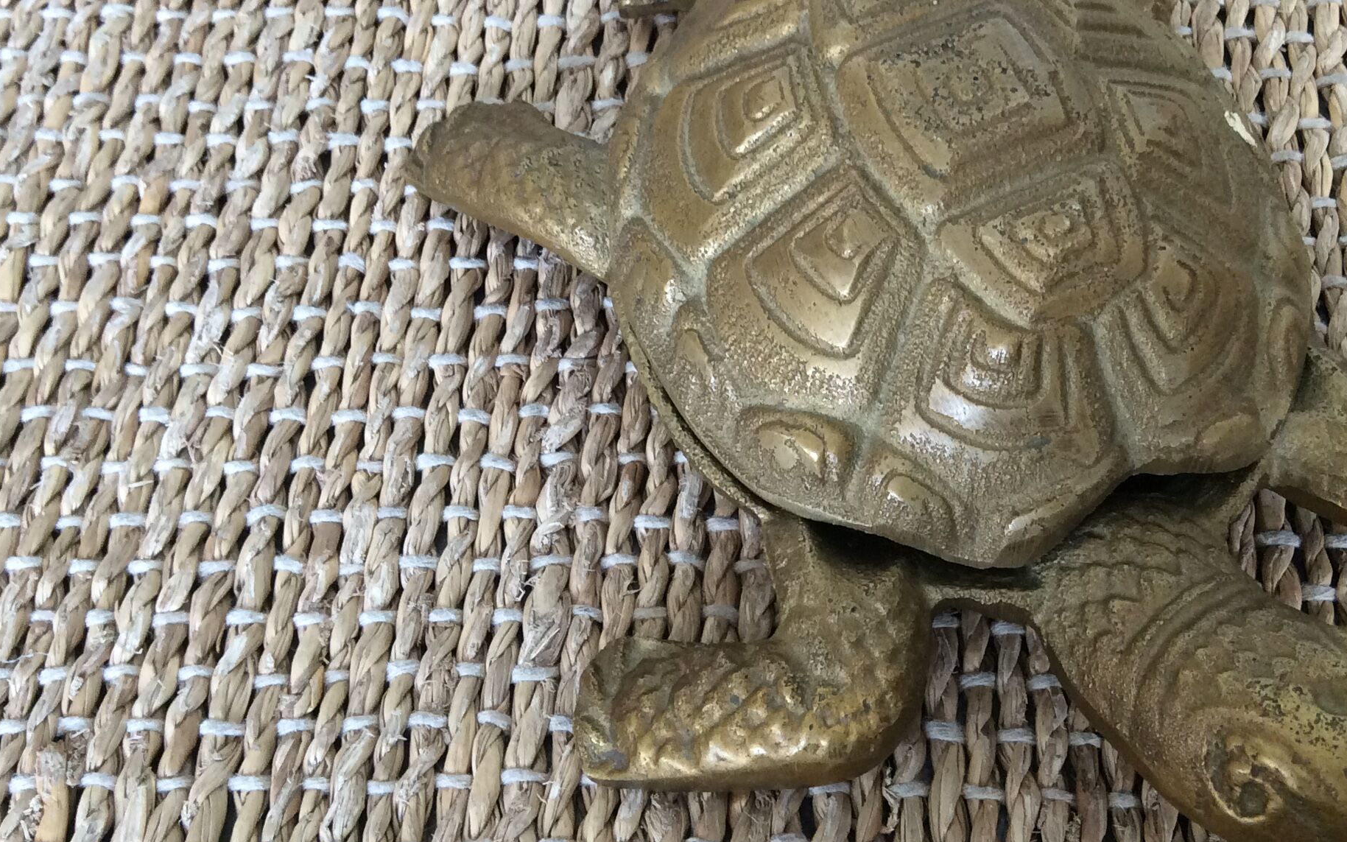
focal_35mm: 48
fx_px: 1762
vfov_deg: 26.8
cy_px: 312
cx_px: 762
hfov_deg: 41.8
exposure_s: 1/25
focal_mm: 3.3
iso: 80
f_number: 2.4
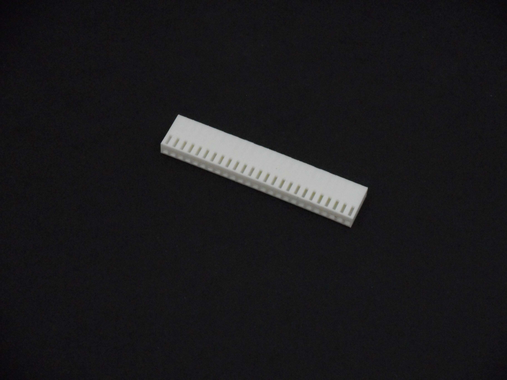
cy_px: 190
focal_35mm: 102
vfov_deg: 14.5
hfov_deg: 19.3
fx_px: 1494
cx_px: 254
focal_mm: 18.2
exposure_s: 1/60
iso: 800
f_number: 5.8
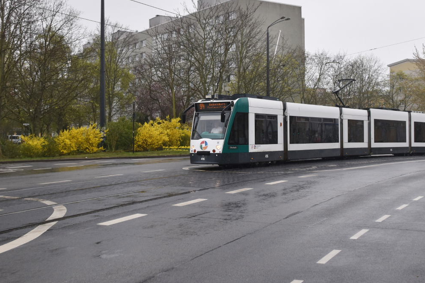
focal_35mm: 47
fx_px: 555
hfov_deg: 41.7
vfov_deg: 28.6
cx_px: 254
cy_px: 109
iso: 360
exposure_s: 1/320
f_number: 6.3
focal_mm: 24
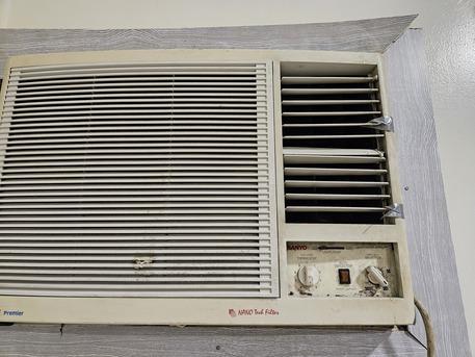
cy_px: 178
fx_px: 316
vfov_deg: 58.9
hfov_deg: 73.9
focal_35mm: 23
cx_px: 238
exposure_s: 1/120
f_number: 1.8
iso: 1000
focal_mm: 5.4
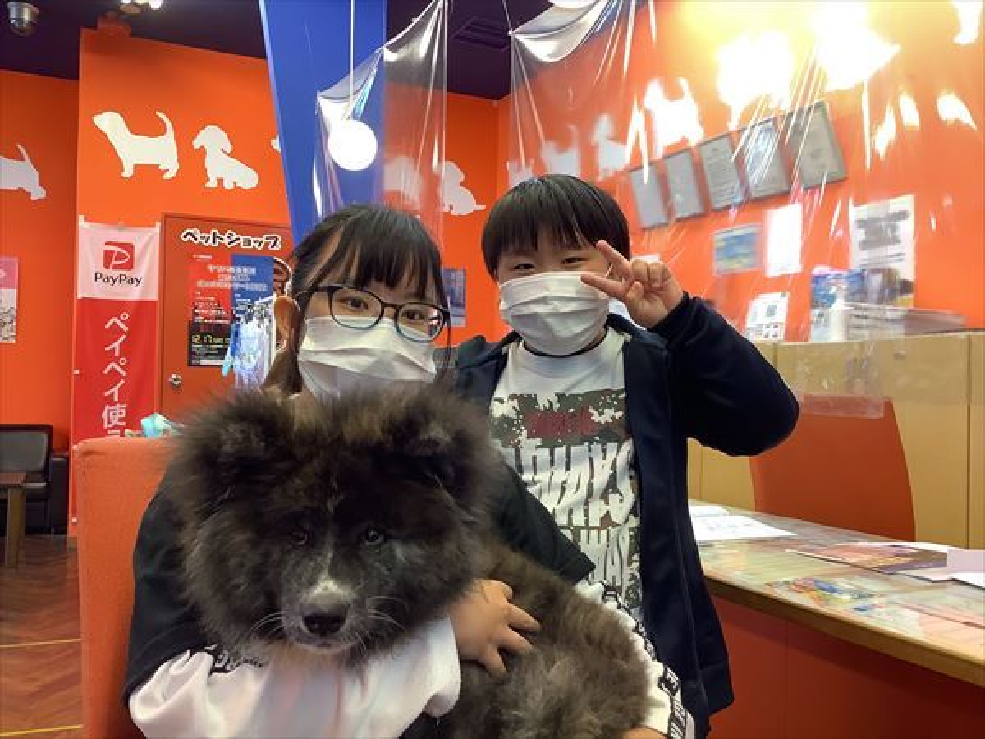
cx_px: 492
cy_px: 370
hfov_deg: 58.4
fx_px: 882
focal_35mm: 31
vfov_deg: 45.4
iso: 100
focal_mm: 3.3
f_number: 2.4
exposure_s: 1/50
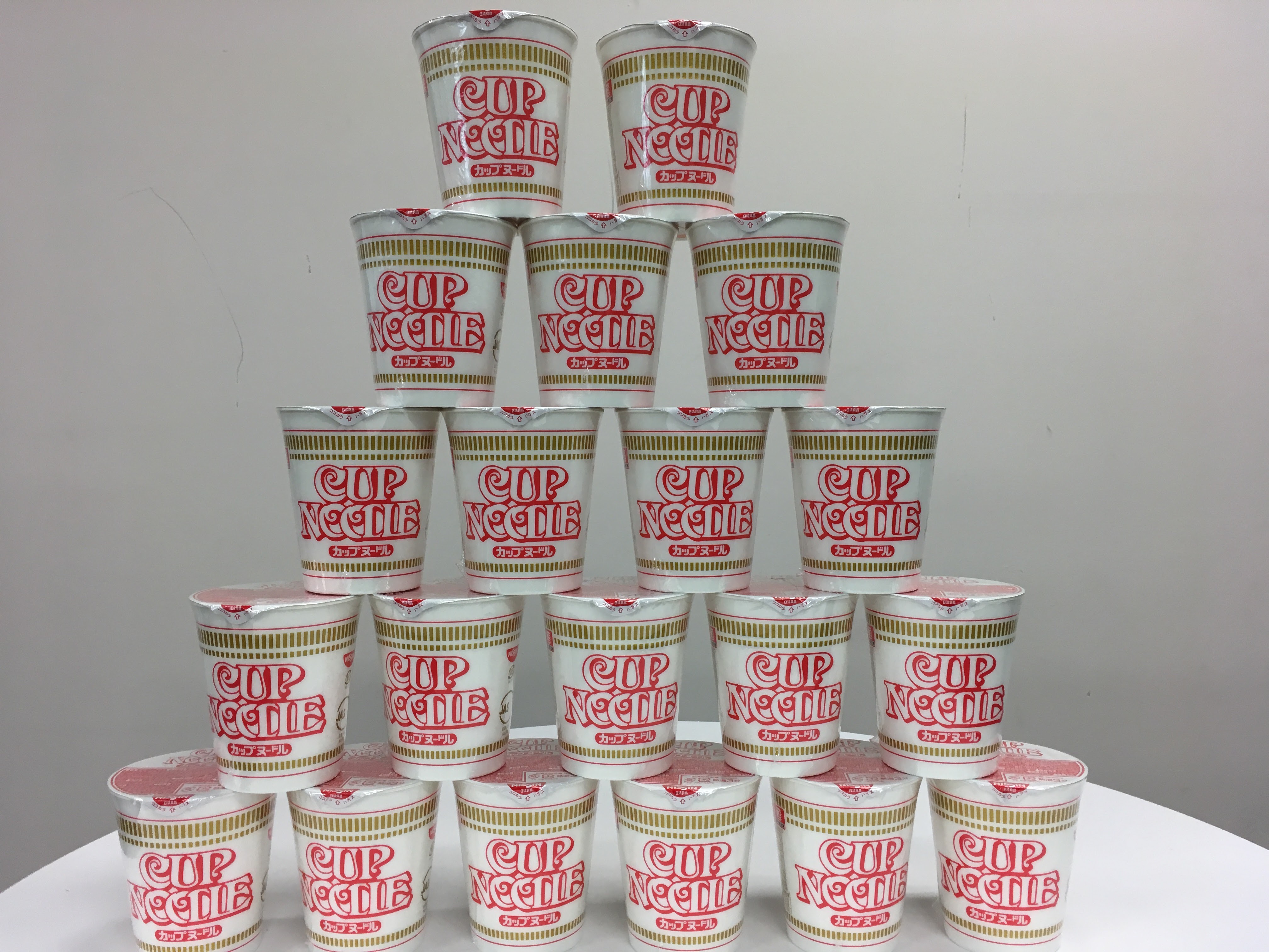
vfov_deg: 48.2
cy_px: 476
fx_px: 1063
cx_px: 634
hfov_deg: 61.7
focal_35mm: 29
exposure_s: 1/40
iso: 25
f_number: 2.2
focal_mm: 4.15
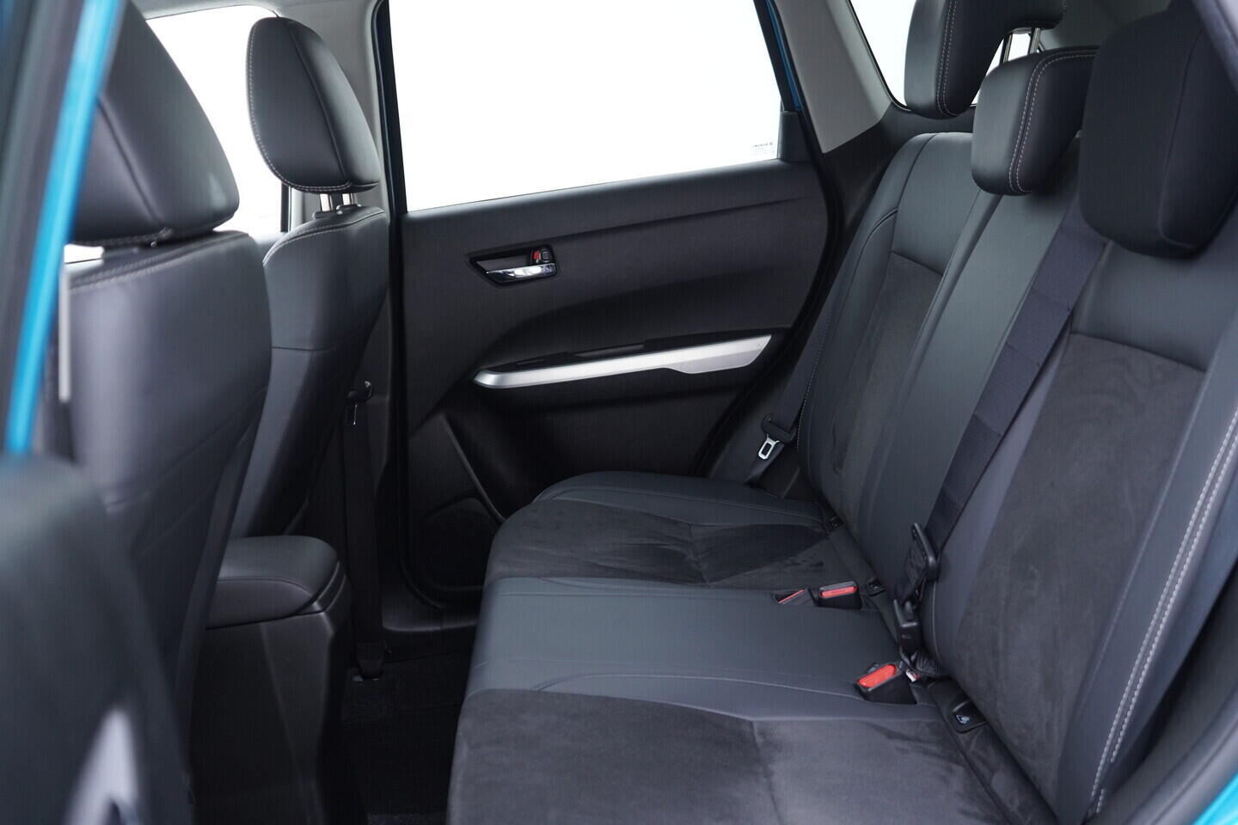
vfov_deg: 36.9
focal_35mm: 36
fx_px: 1238
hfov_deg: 53.1
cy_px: 412
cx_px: 619
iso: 400
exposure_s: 1/40
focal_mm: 24
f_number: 2.8
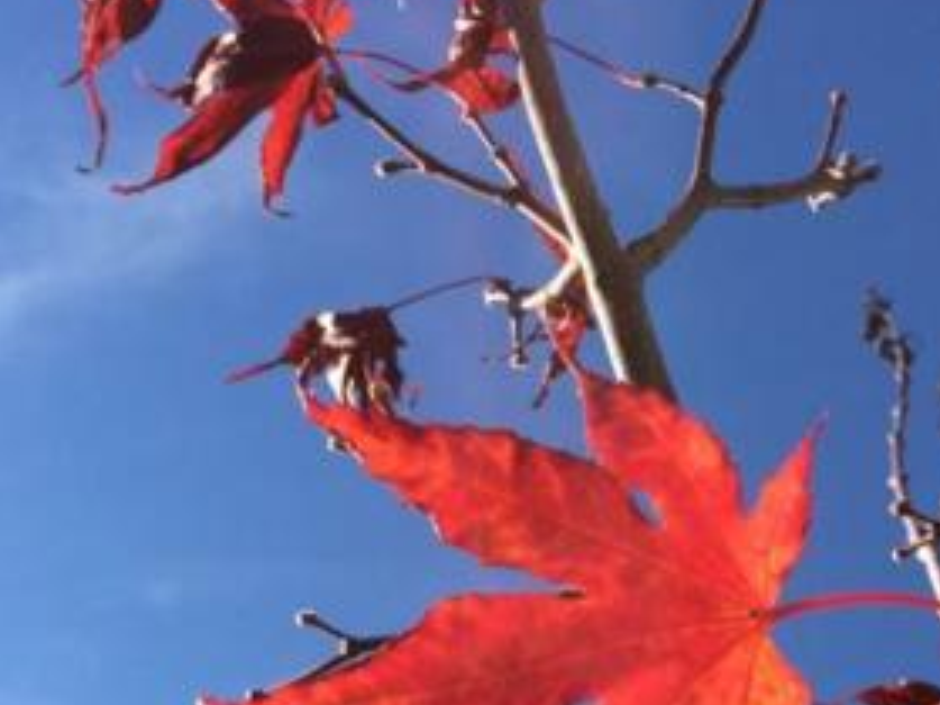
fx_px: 1656
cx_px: 605
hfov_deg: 31.5
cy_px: 641
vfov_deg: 23.4
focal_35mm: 61
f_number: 2.2
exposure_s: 1/1325
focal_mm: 4.15
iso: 32
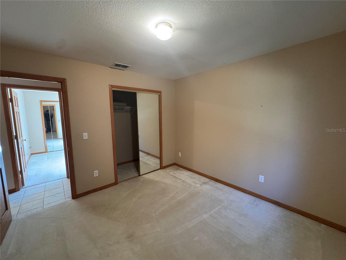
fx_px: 140
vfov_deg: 85.7
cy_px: 130
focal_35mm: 14
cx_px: 173
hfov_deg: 102.1
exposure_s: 1/60
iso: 500
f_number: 2.2
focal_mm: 2.22
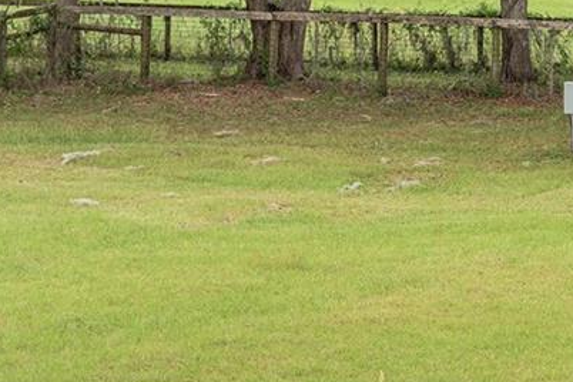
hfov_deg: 10.2
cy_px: -147
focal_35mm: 197
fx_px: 3135
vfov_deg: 6.9
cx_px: 747
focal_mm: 49.5
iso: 160
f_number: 7.1
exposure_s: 1/80
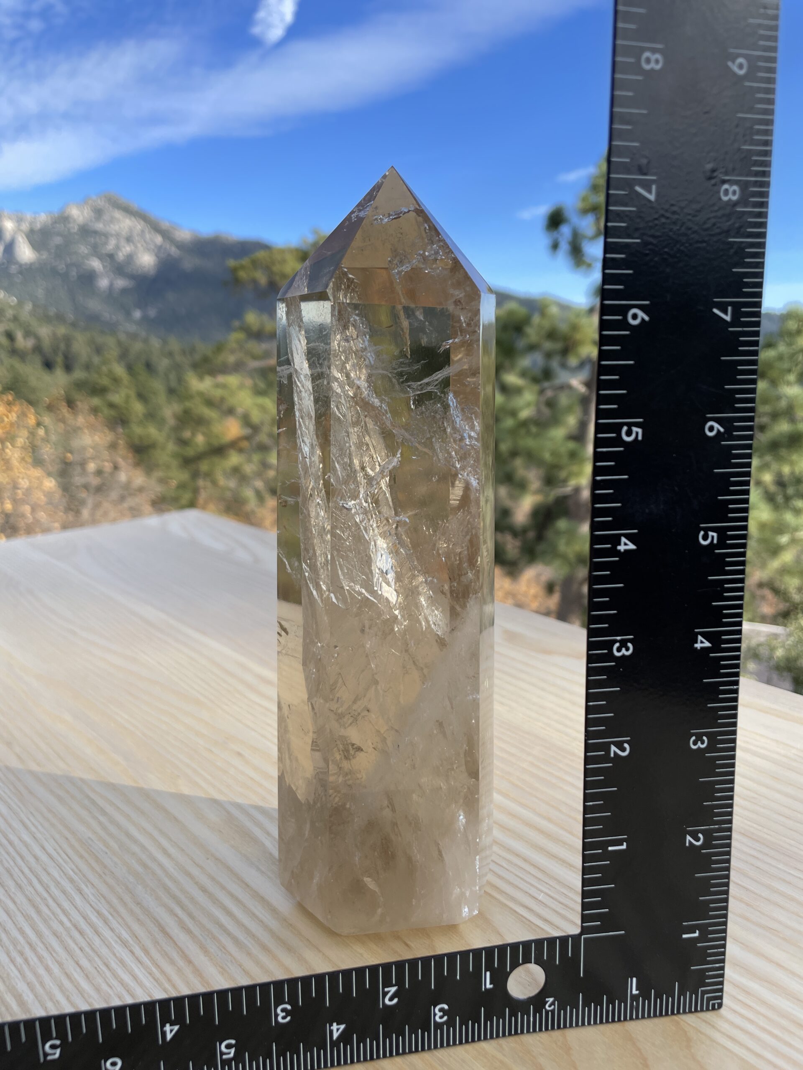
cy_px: 535
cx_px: 402
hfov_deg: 53.1
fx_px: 804
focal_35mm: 26
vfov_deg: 67.3
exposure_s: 1/1435
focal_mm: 4.2
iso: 32
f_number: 1.6
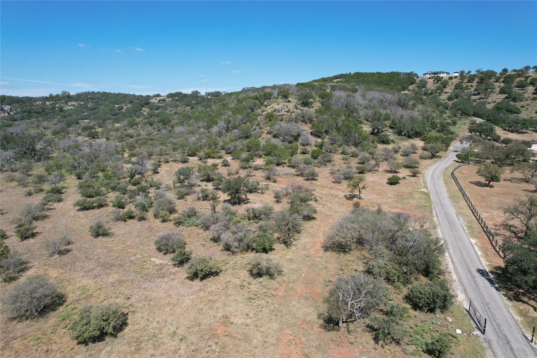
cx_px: 268
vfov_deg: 57.2
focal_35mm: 22
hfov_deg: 78.6
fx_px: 328
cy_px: 179
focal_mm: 8.38
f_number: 2.8
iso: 100
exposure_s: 1/1600
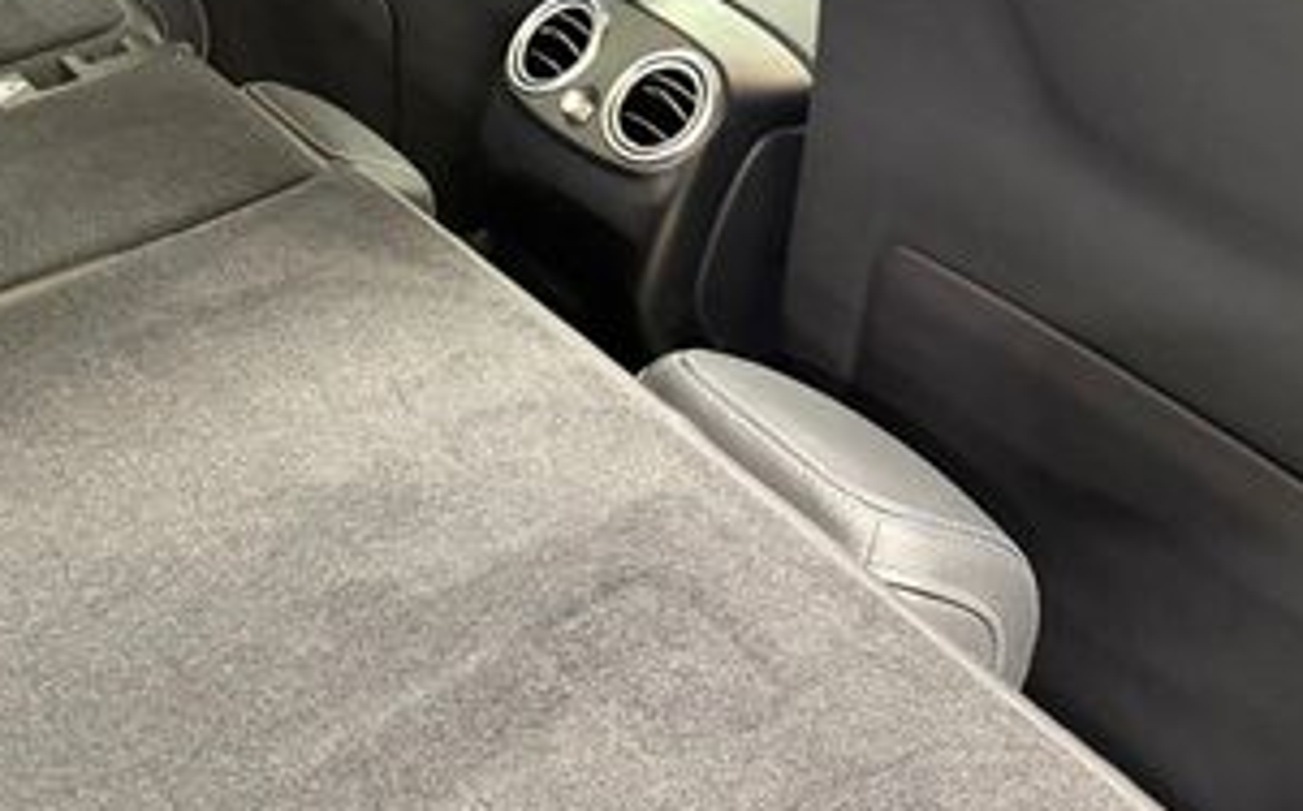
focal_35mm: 54
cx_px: 39
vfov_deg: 23.8
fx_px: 1915
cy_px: 280
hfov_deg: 34.6
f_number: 1.78
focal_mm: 6.76
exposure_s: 1/60
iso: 800
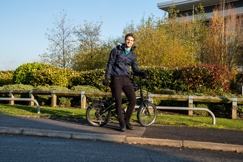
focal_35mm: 60
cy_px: 81
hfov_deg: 33.4
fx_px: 405
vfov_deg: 22.6
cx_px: 122
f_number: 8
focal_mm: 60
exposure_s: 1/125
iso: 100
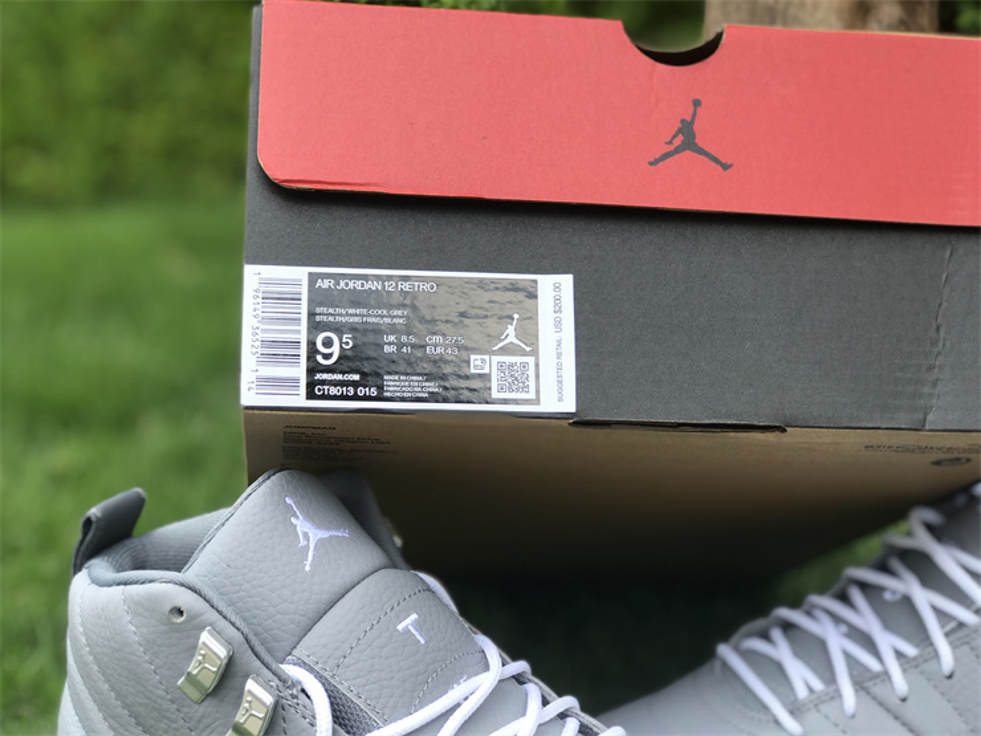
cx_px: 490
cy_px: 368
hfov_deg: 33.8
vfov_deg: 25.7
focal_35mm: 57
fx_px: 1615
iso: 20
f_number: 2.8
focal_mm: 6.6
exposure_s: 1/182
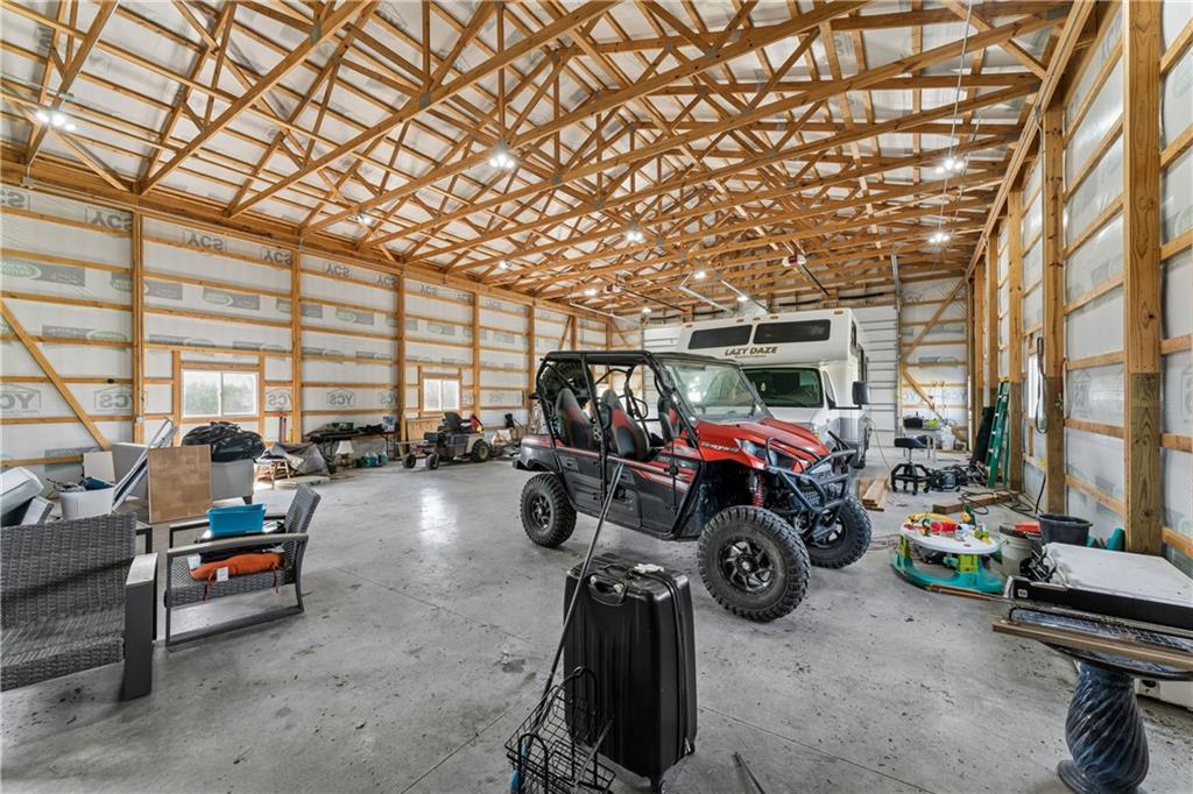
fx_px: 464
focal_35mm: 14
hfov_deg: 104.3
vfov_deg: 81.2
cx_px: 596
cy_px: 397
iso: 400
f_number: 13
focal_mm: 14
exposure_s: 1/3.33
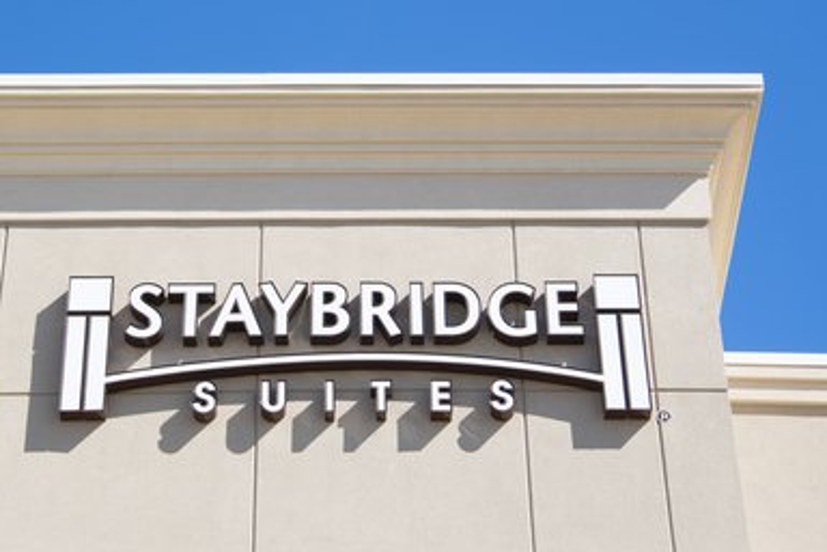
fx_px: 1792
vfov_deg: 17.5
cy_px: 276
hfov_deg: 26.0
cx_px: 414
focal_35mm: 78
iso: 160
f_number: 16
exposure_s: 1/45
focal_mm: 78
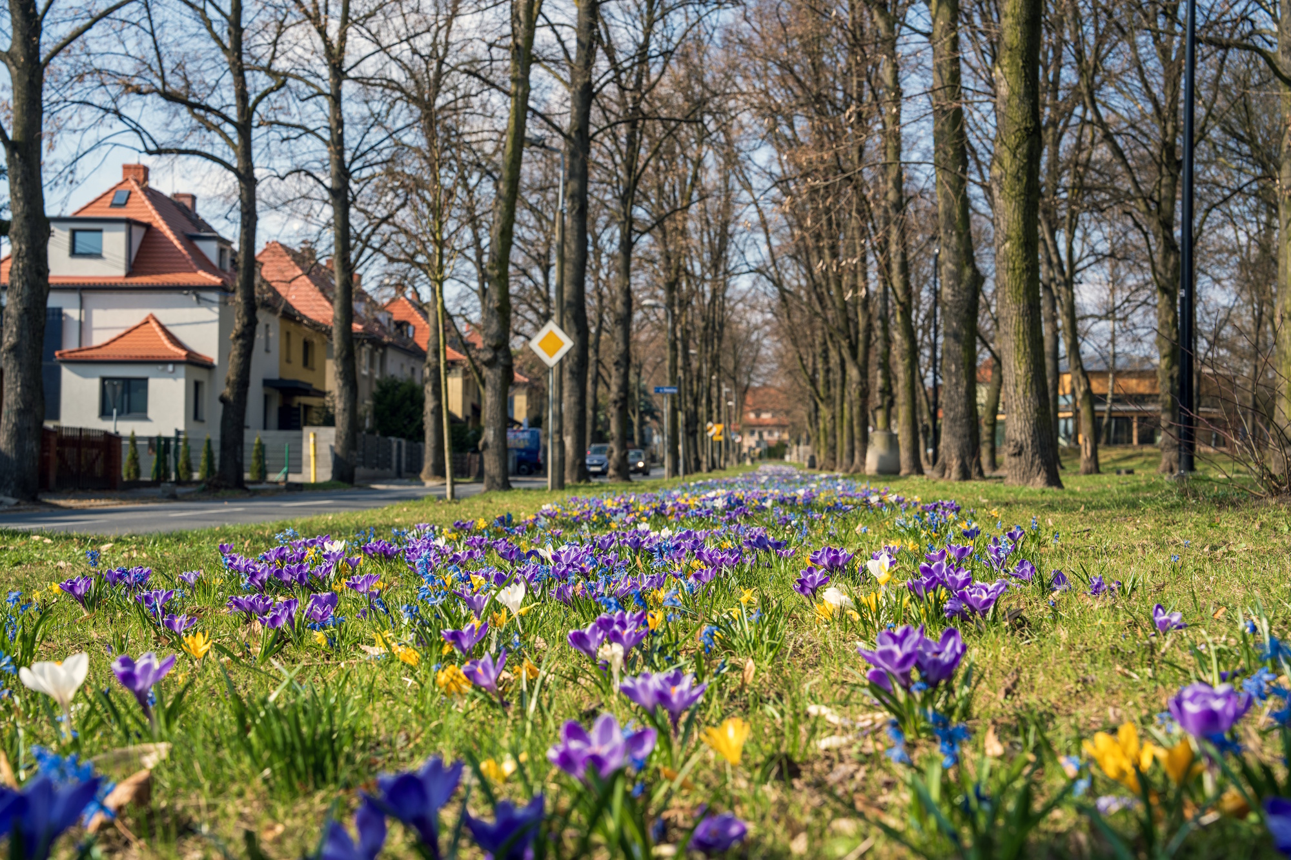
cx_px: 646
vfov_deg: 27.0
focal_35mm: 50
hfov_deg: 39.6
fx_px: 1793
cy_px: 430
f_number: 6.3
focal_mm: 50
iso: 100
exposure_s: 1/200
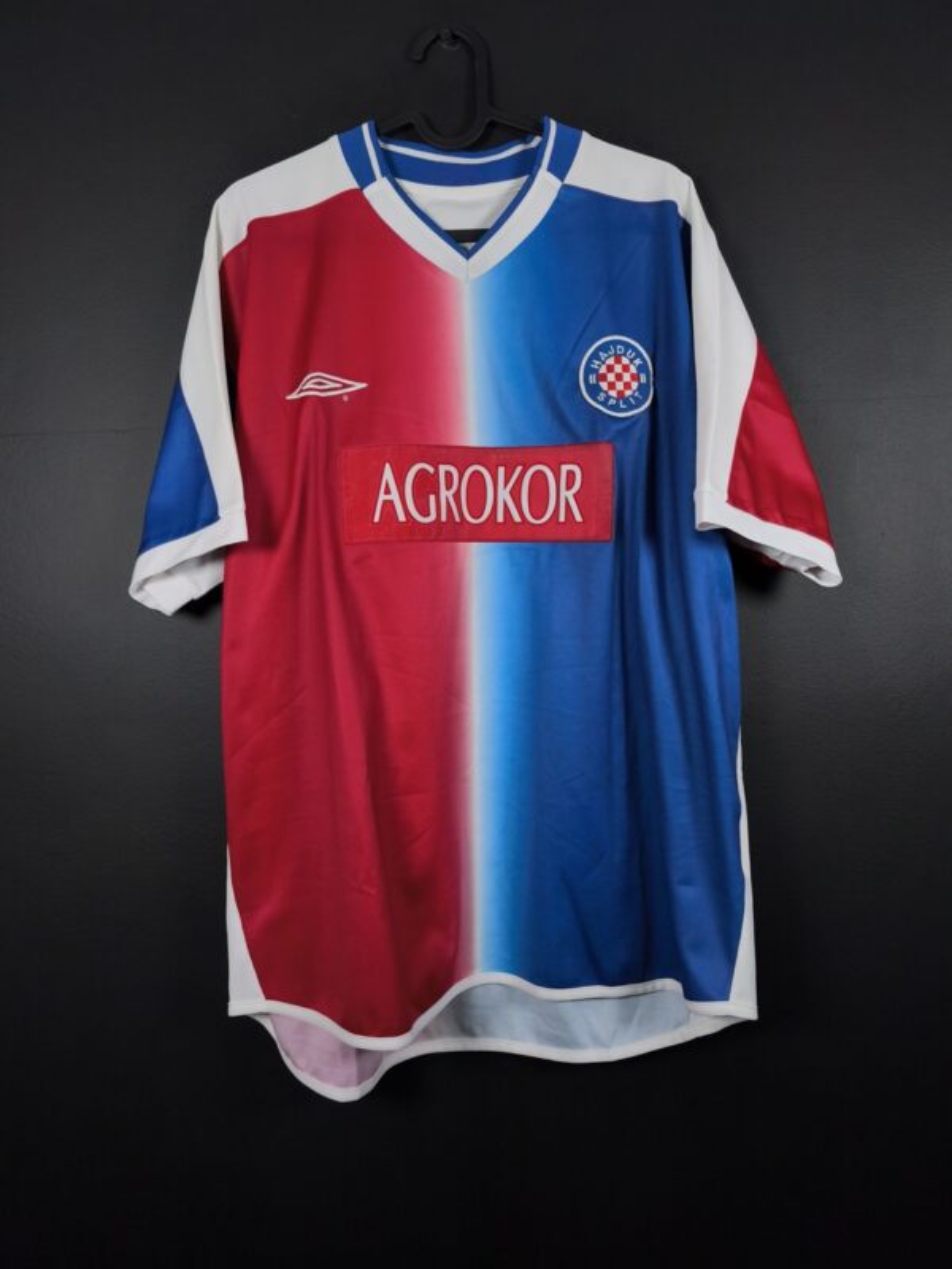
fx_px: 843
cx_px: 476
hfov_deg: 58.9
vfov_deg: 73.9
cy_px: 634
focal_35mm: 23
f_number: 1.6
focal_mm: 6.57
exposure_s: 1/160
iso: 400
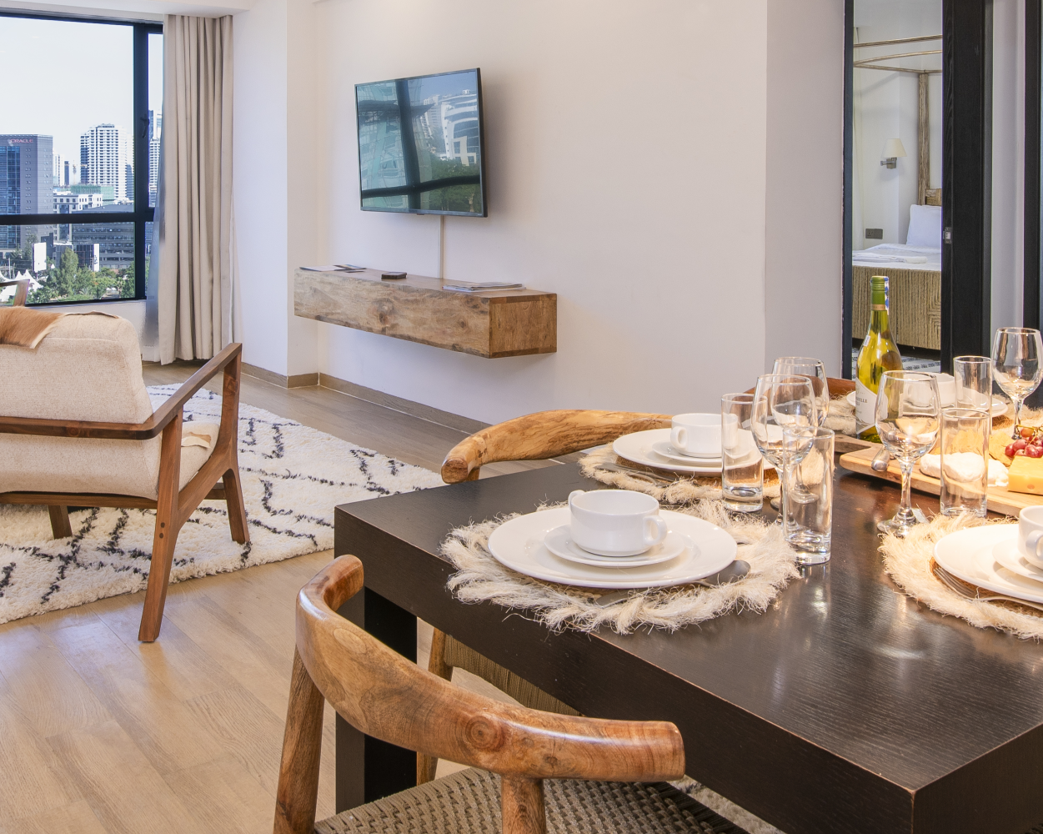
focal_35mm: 36
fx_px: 1111
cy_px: 196
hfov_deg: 50.3
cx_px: 510
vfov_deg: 39.9
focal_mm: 16
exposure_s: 1/5
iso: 50
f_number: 11
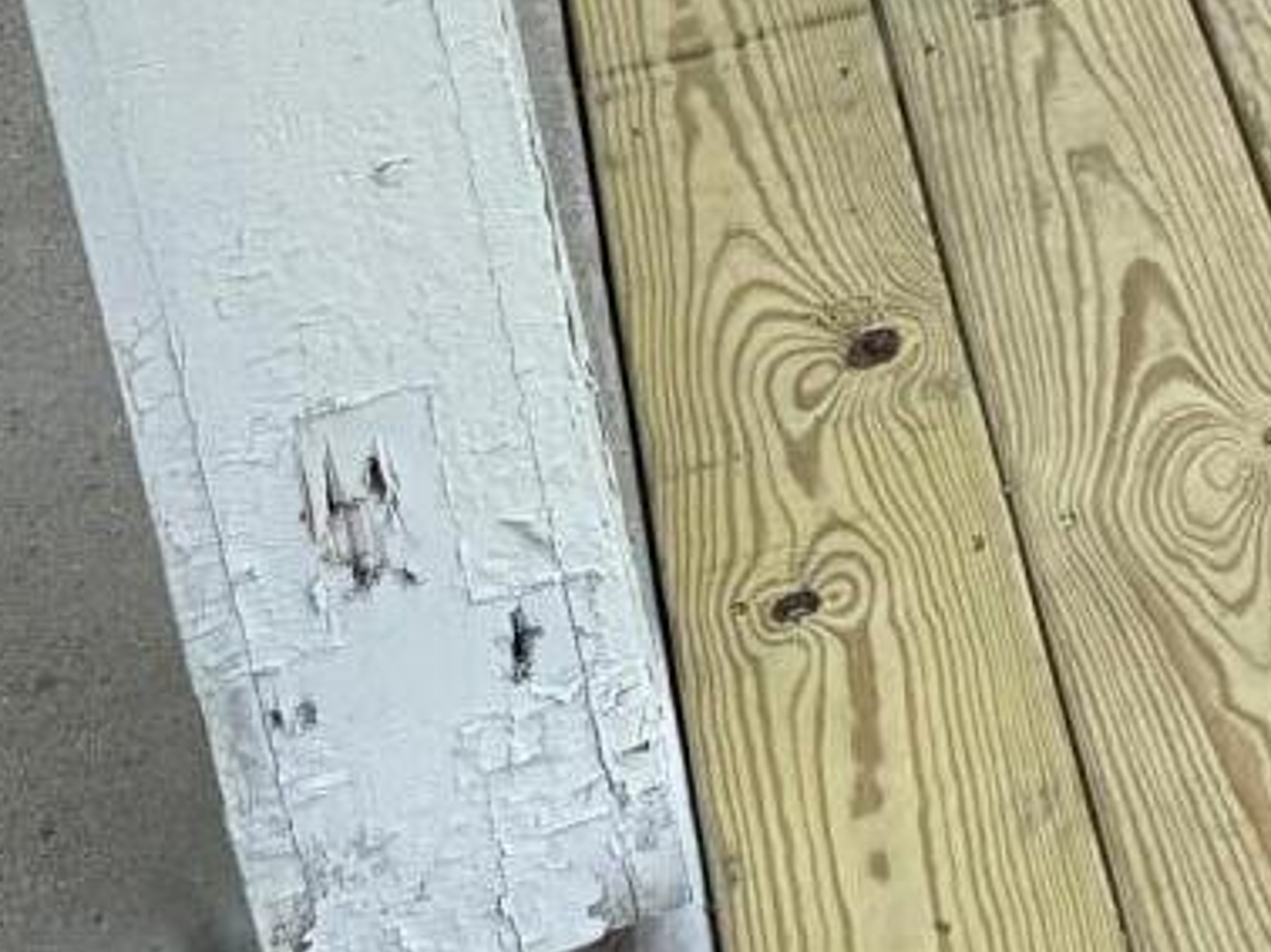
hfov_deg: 13.6
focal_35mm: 127
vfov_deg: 10.1
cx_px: 2424
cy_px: -1359
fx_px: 4660
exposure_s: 1/2331
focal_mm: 6.76
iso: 80
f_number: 1.78
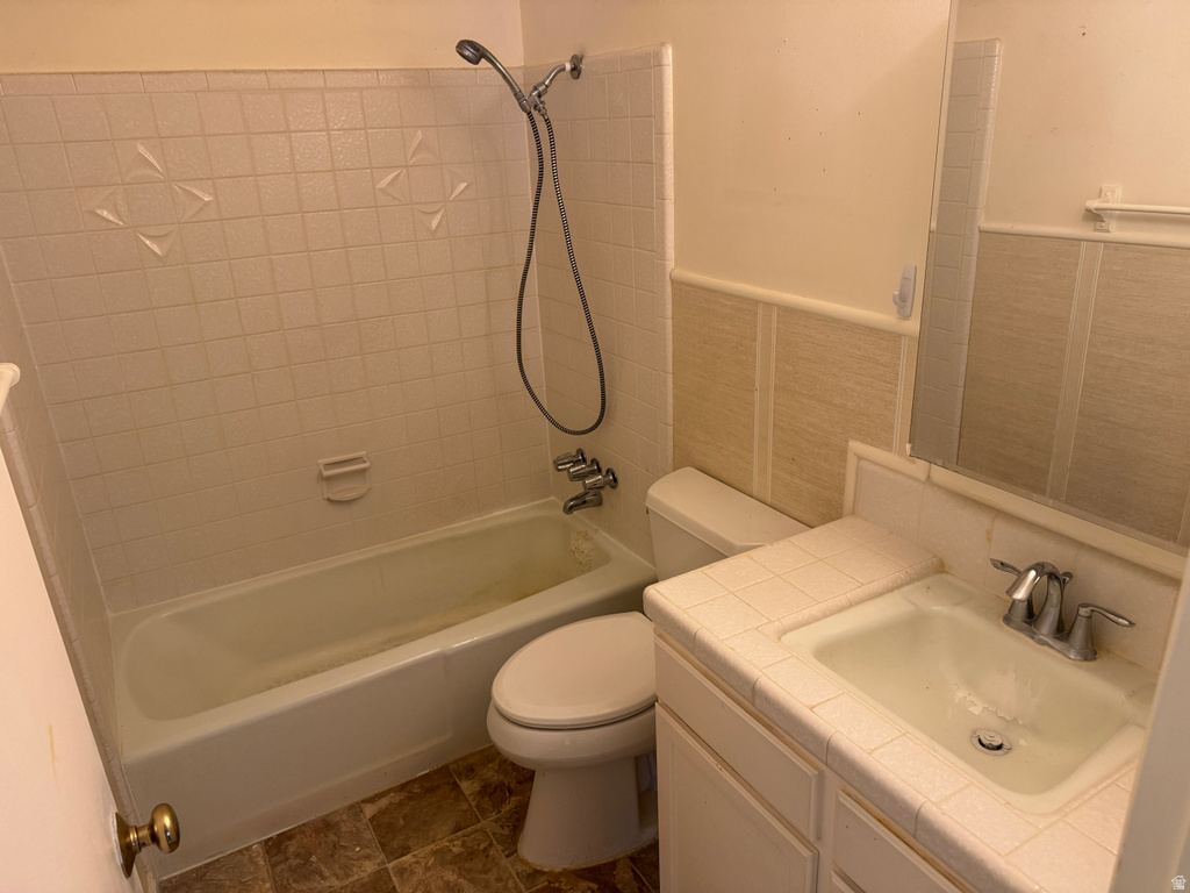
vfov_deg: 56.8
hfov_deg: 71.6
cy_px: 446
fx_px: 825
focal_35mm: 24
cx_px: 595
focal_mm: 6.76
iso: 200
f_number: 1.78
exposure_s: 1/60
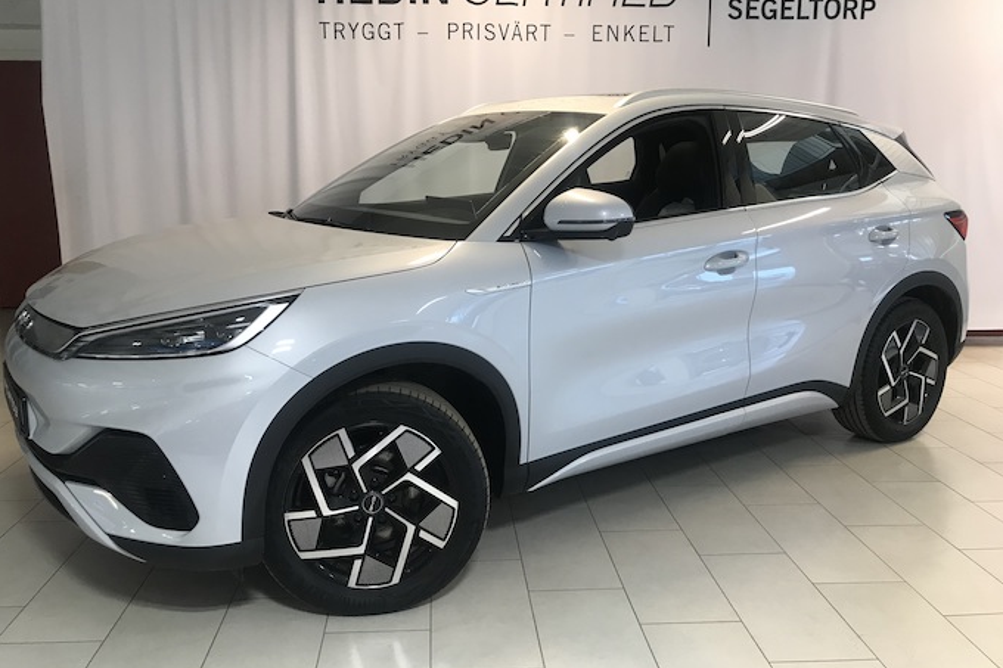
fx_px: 836
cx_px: 490
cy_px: 290
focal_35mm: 30
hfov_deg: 61.9
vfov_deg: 43.5
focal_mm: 3.99
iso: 32
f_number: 1.8
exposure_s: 1/33
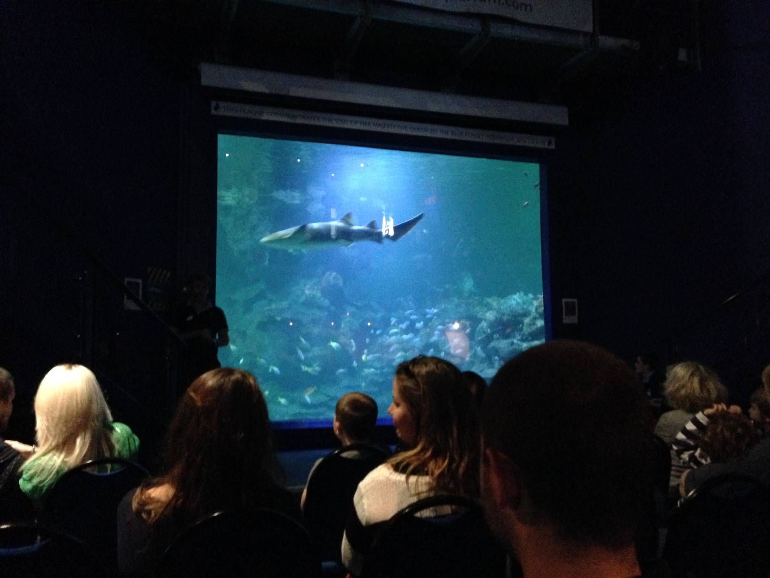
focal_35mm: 33
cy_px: 289
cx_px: 385
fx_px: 734
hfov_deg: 55.4
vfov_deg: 42.9
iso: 800
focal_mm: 4.12
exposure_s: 1/15
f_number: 2.4
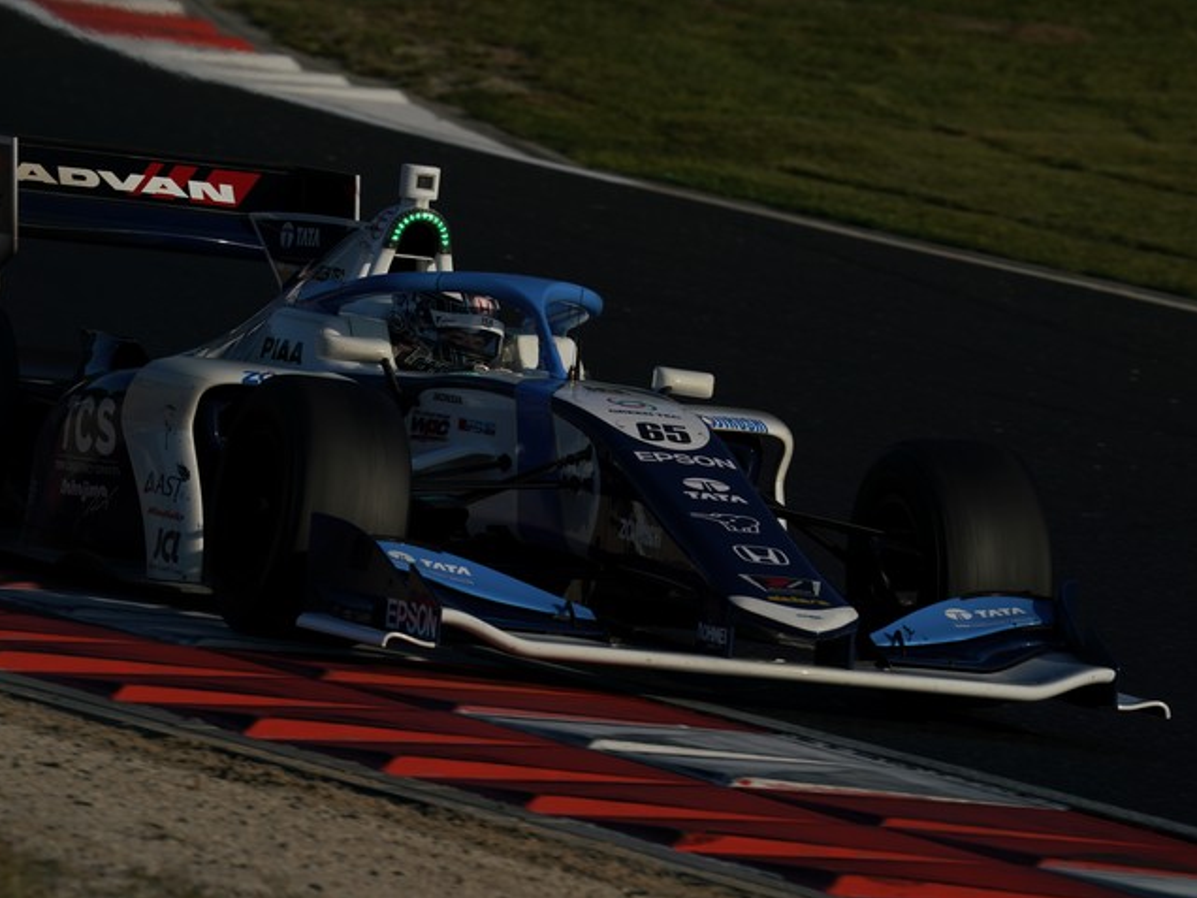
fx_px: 17981
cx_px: 570
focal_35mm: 520
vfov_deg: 2.9
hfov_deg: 3.8
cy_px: 450
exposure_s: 1/800
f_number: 13
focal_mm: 478
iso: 200
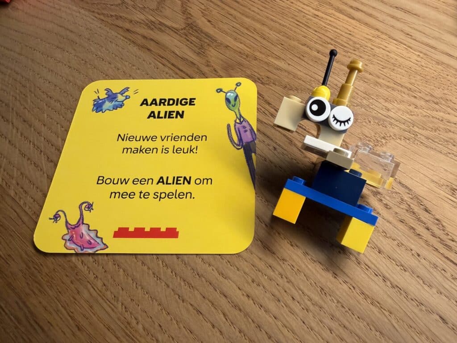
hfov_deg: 71.6
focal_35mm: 24
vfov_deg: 56.8
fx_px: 317
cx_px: 228
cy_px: 172
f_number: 2.2
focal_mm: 2.22
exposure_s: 1/100
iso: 200
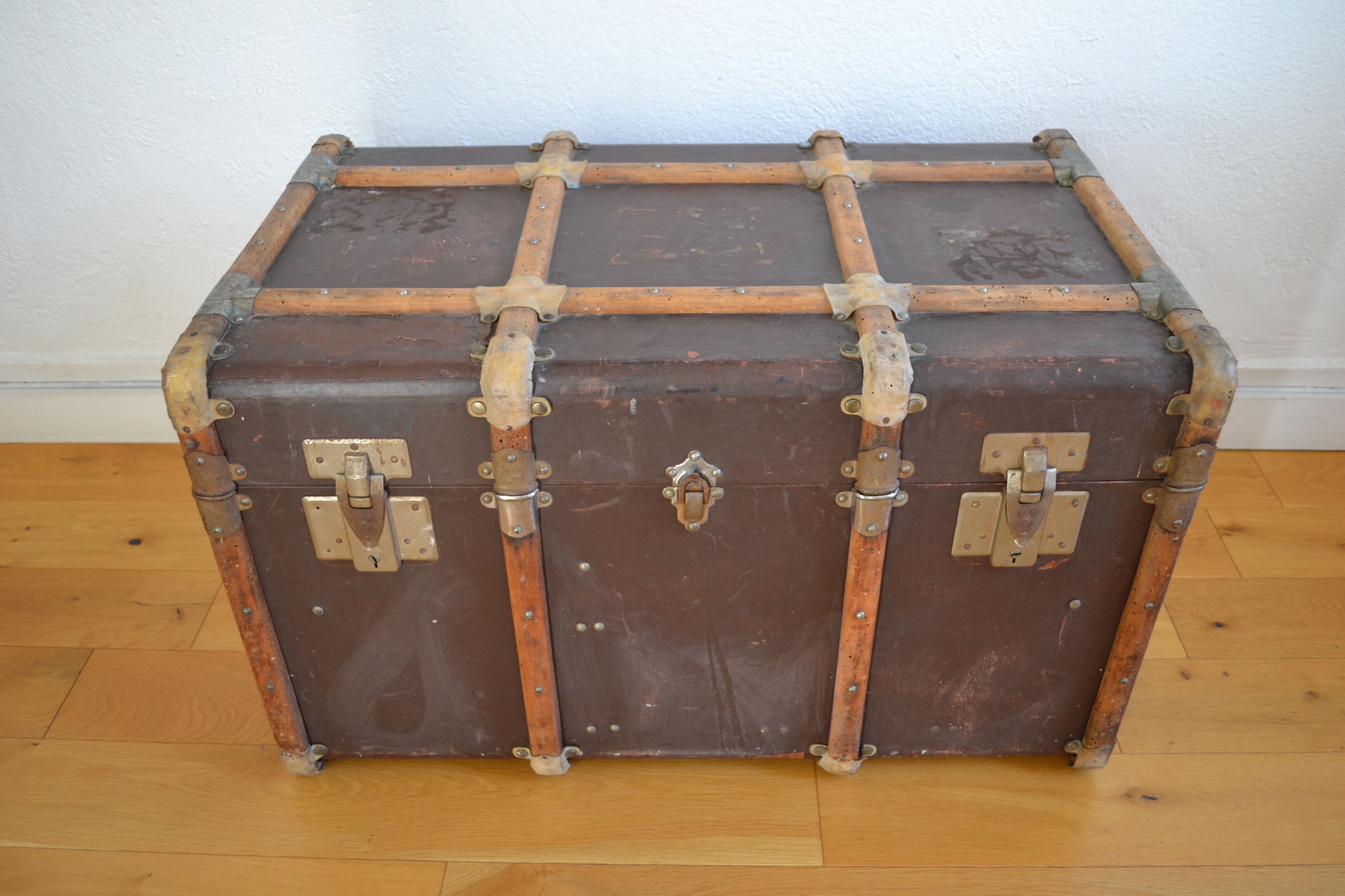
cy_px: 448
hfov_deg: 61.9
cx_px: 672
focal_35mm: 30
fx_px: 1121
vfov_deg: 43.6
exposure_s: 1/30
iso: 400
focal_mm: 20
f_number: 3.8
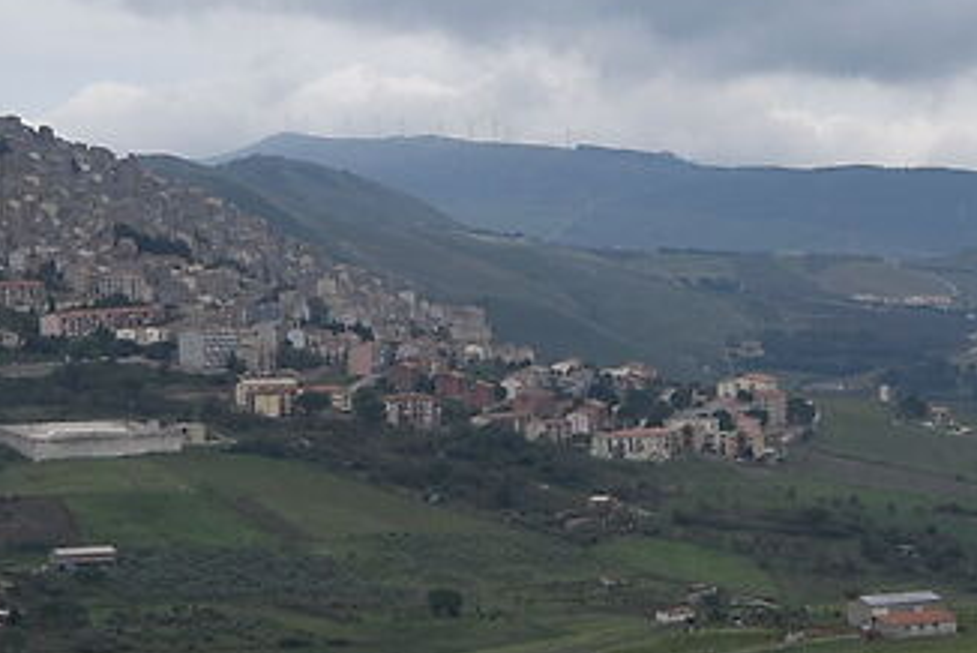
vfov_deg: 13.2
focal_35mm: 103
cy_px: 57
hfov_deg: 19.5
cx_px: 860
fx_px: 2798
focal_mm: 14
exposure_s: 1/200
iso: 100
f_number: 9
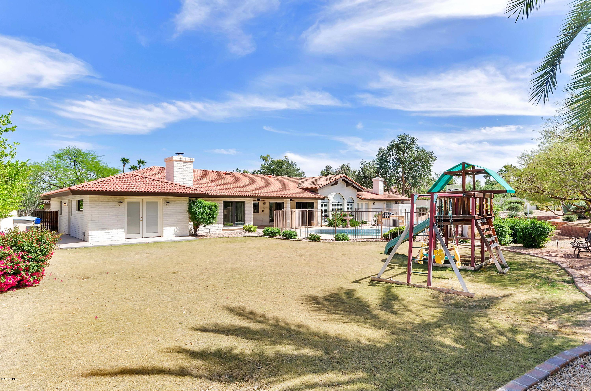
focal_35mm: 20
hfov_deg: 85.5
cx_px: 296
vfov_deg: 63.0
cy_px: 196
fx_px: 319
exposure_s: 1/320
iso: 200
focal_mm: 13
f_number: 9
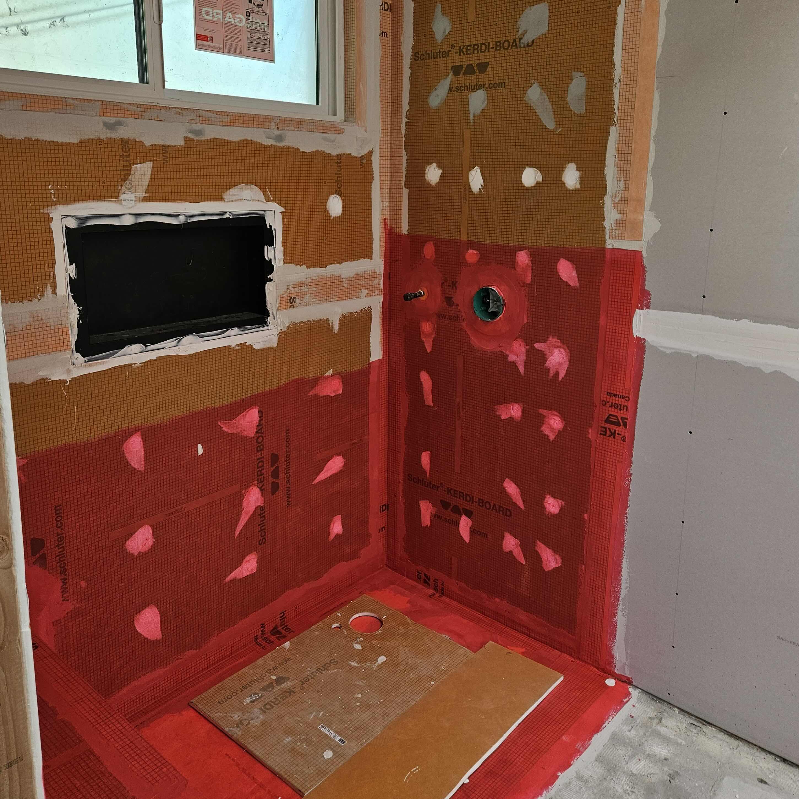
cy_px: 325
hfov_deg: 57.3
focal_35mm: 28
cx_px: 395
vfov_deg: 56.9
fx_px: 731
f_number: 1.8
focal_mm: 5.4
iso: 80
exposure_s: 1/207
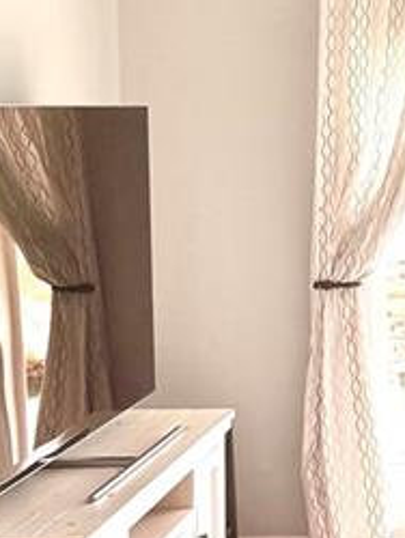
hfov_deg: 12.0
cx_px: 709
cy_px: 256
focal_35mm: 115
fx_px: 1791
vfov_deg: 17.1
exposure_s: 1/120
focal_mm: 6.76
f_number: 1.78
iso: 125
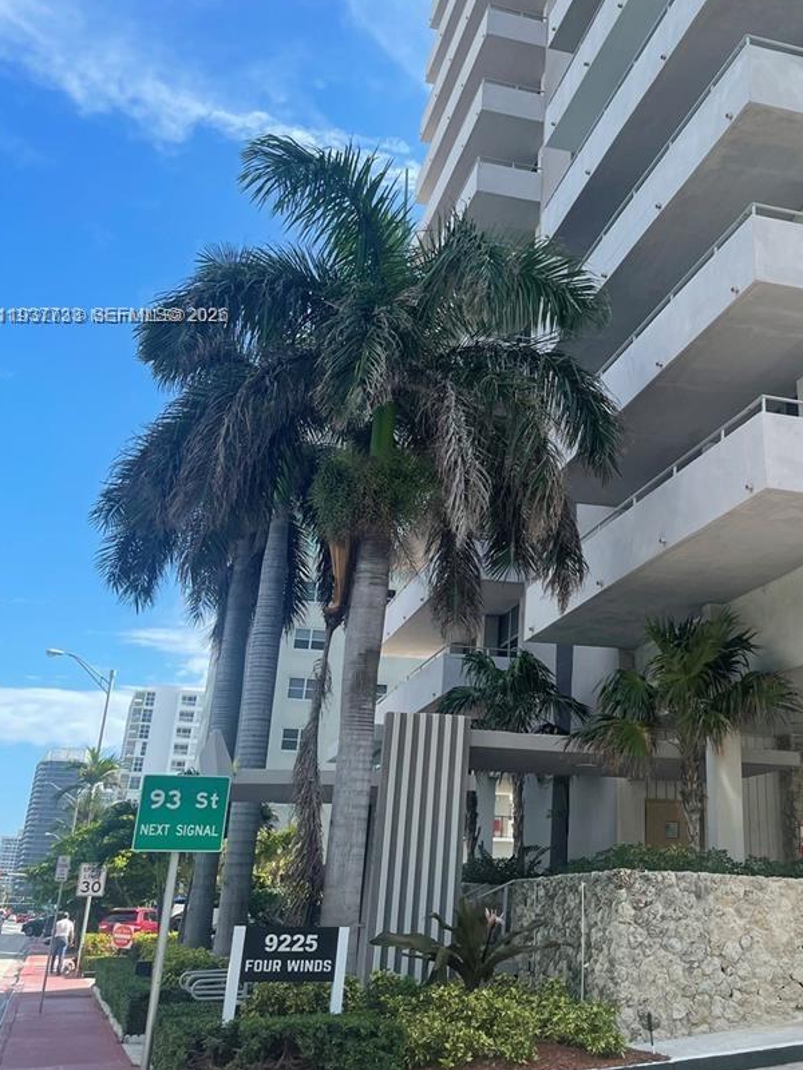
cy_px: 317
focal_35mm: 39
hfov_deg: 36.1
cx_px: 584
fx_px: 1206
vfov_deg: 46.7
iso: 32
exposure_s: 1/2083
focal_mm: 5.1
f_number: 1.6
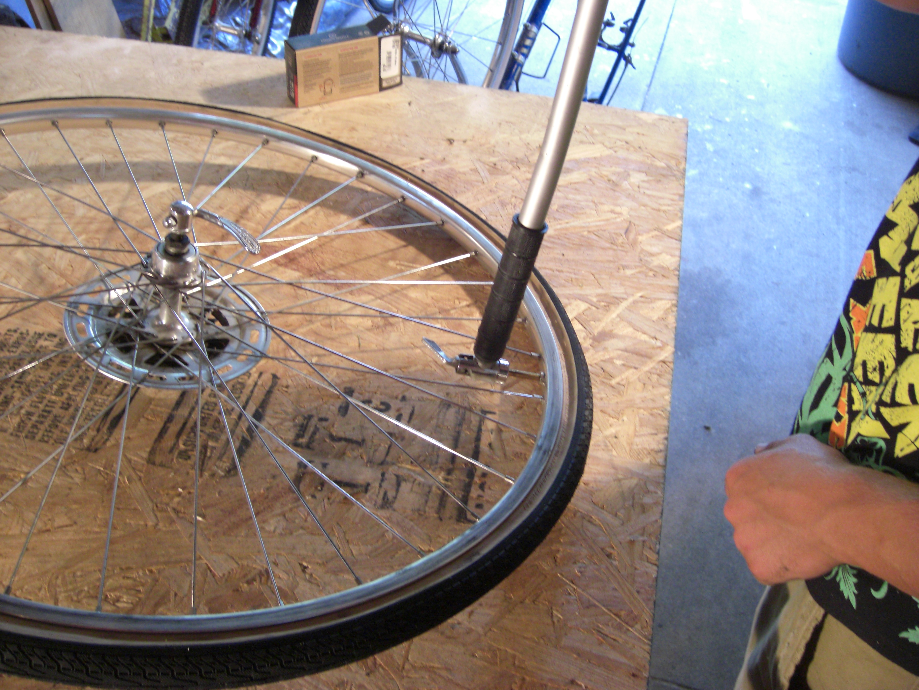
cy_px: 345
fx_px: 1009
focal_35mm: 38
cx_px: 460
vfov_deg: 37.7
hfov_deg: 49.0
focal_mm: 7.9
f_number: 2.8
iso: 400
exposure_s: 1/60
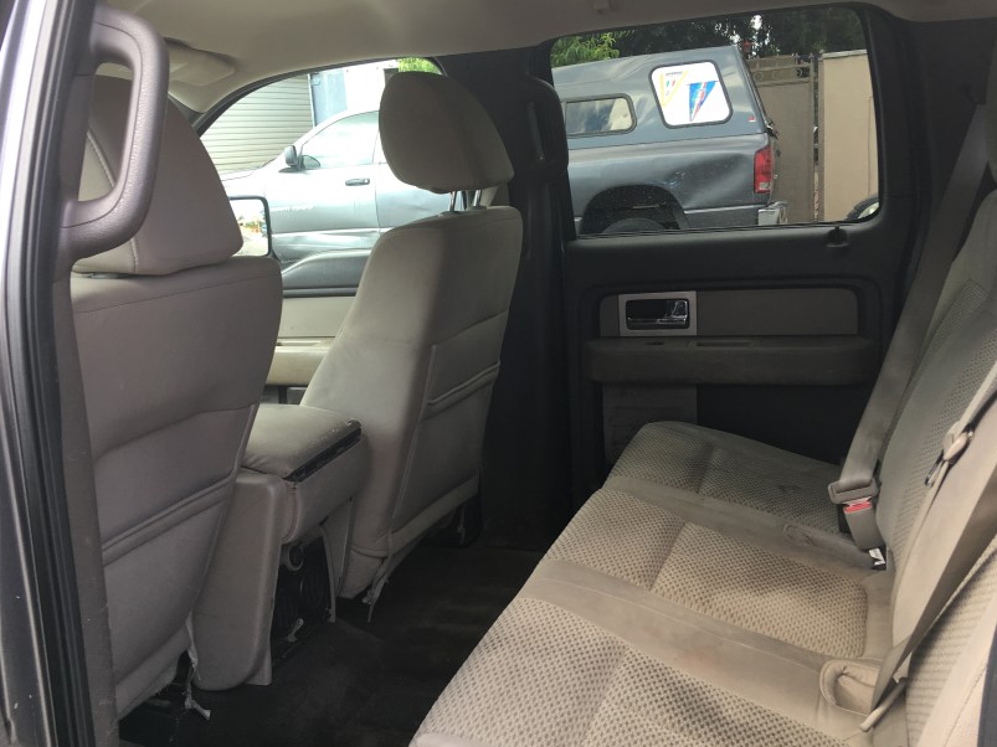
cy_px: 349
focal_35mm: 37
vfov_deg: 38.6
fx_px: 1066
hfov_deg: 50.1
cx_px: 446
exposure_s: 1/60
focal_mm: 4.15
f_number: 2.2
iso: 25
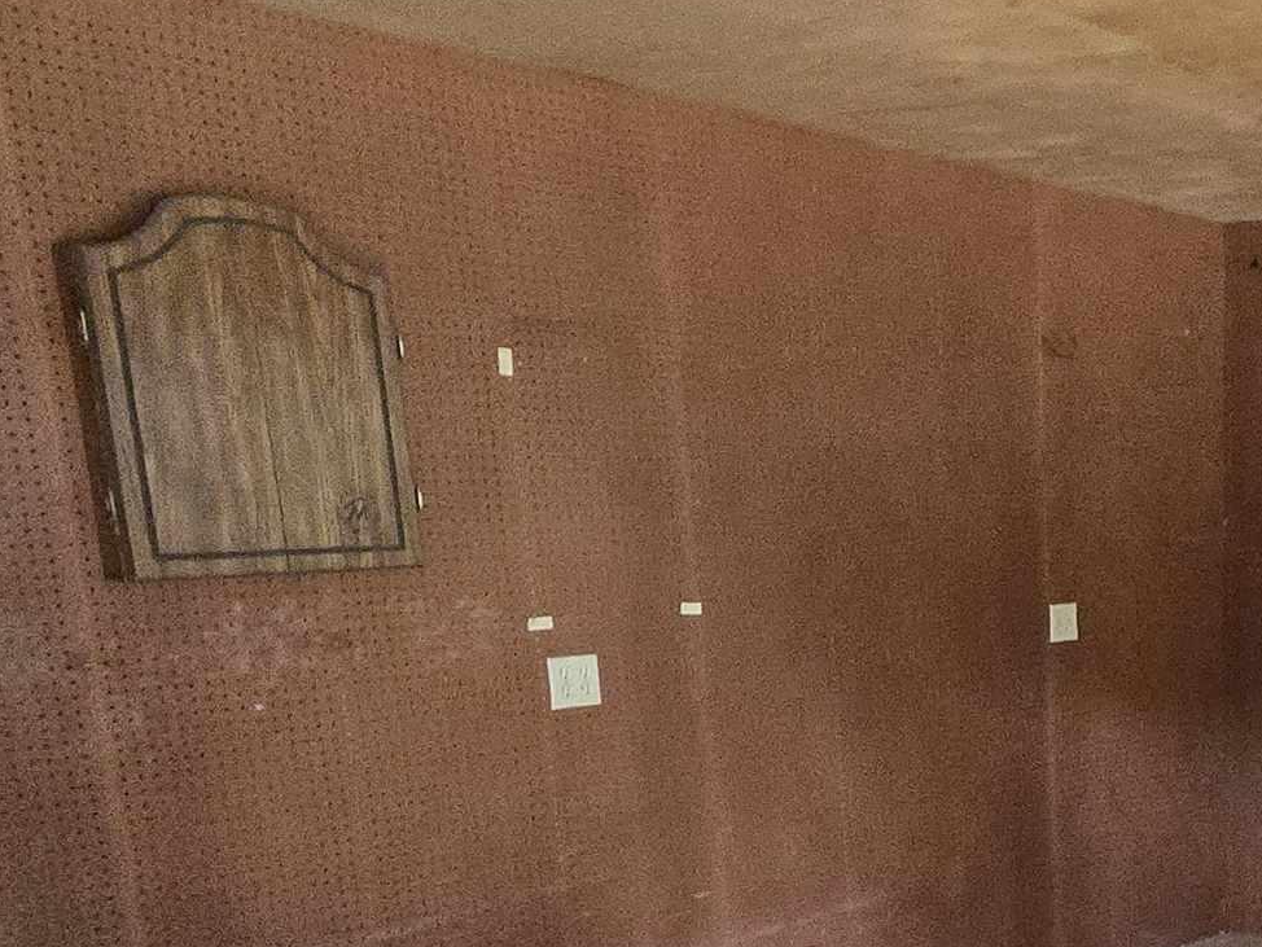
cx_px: 1302
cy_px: 834
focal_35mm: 41
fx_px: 1495
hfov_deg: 39.5
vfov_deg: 33.5
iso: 1250
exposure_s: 1/40
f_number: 2.2
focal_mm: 1.7
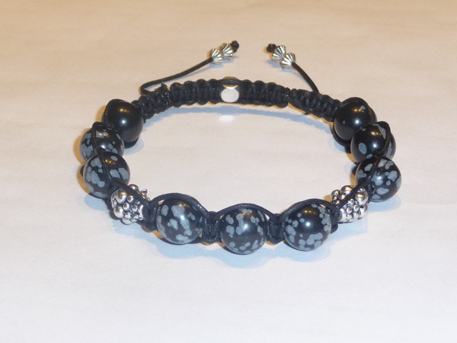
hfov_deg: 21.3
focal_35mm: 92
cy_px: 172
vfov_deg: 16.1
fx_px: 1215
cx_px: 228
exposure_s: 1/30
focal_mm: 9.3
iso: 100
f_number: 4.3
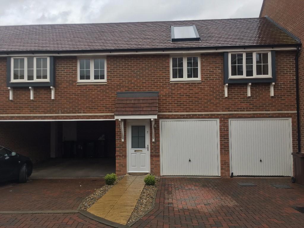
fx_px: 255
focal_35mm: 29
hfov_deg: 61.7
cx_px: 152
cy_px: 114
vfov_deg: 48.2
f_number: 2.2
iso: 25
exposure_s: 1/371
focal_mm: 4.15
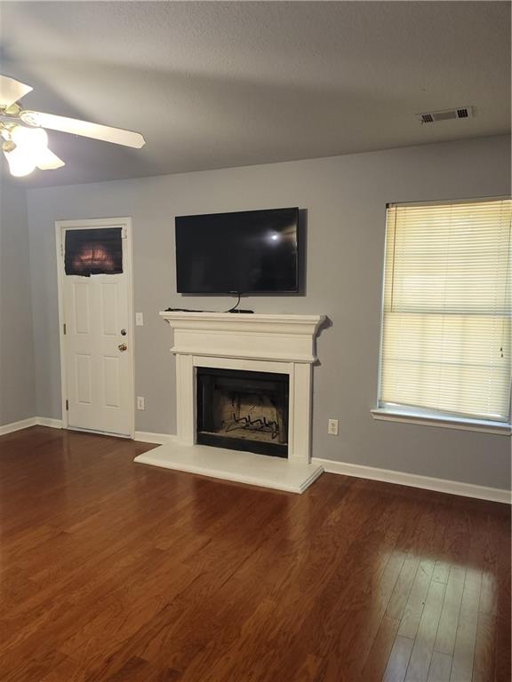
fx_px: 513
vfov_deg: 67.3
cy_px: 341
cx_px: 256
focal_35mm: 26
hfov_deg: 53.1
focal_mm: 5.4
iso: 100
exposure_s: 1/30
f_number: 1.8
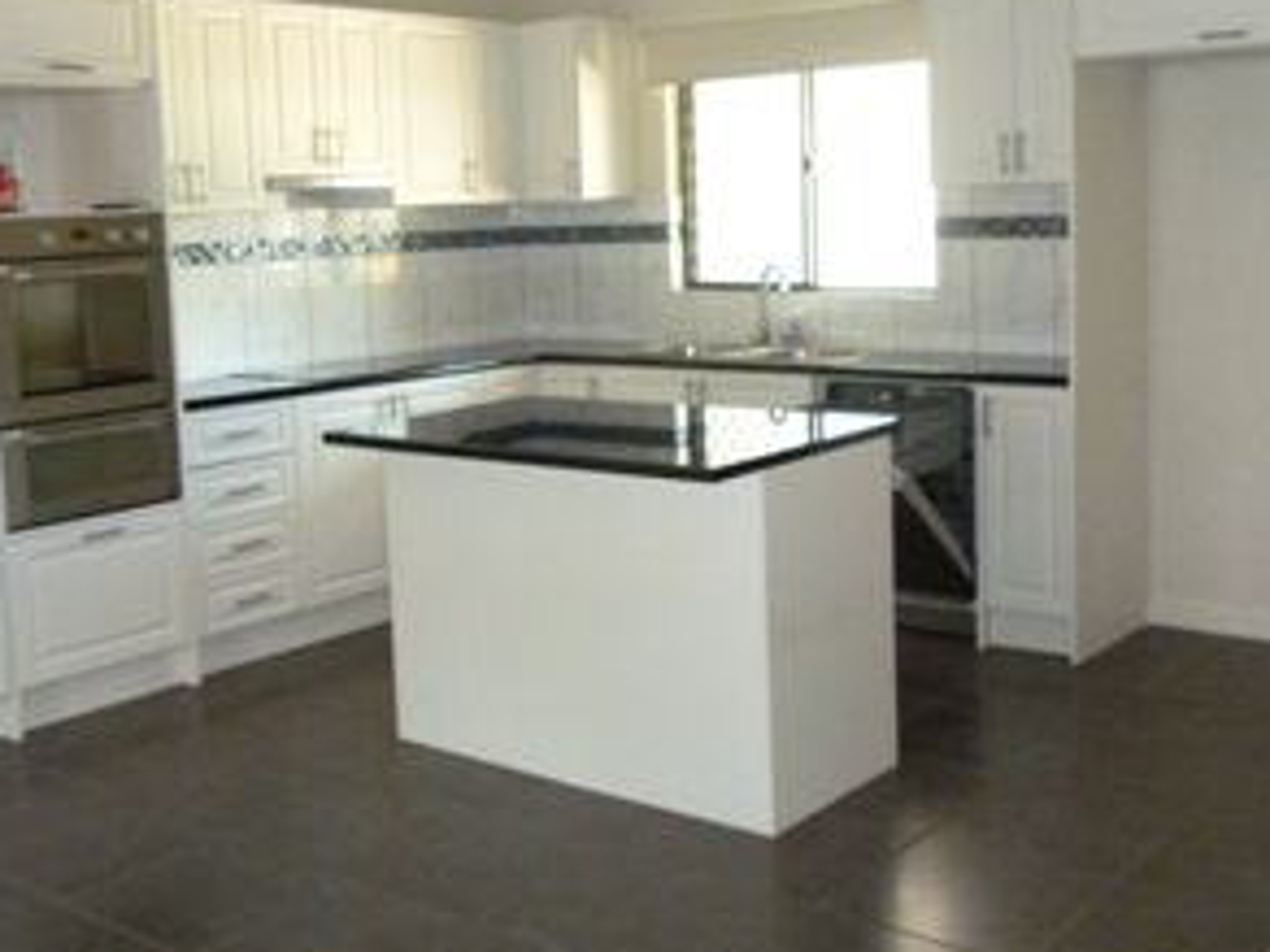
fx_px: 1578
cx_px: 592
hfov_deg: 43.8
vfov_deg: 33.4
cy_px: 356
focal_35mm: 43
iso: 640
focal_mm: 5
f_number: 3.1
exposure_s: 1/60
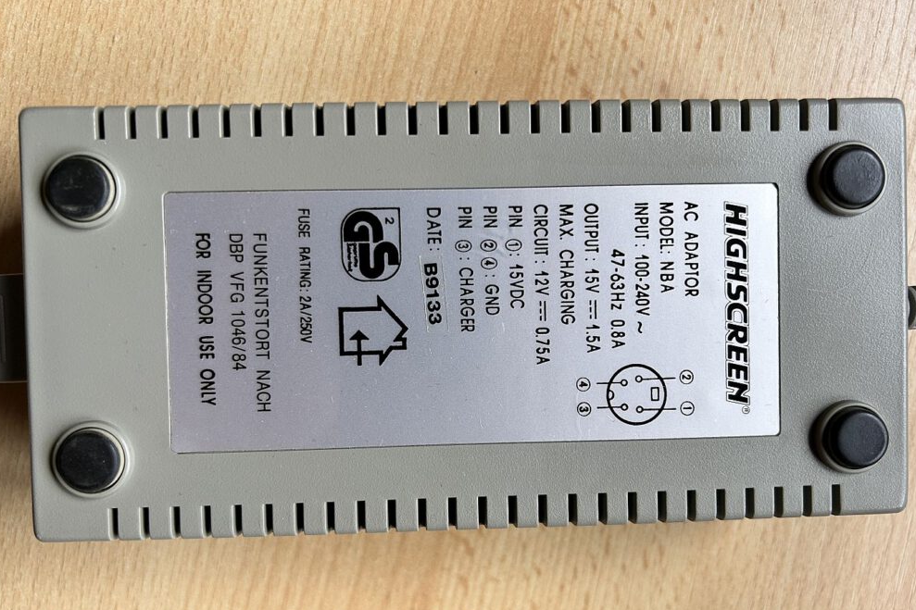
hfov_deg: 65.5
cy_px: 339
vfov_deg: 46.3
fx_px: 712
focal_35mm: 28
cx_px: 466
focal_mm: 5.7
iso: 125
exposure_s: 1/120
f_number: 1.5
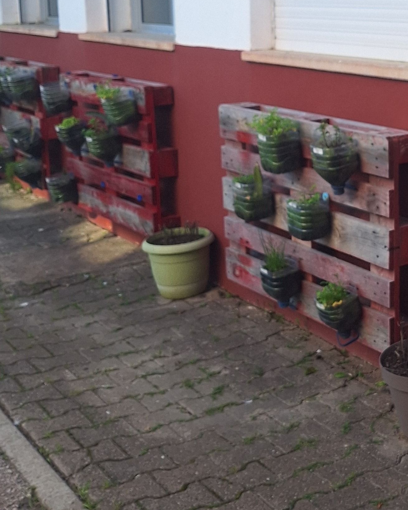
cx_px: 422
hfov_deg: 25.6
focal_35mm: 56
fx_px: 845
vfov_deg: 33.1
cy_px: 148
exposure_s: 1/393
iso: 40
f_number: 1.8
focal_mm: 5.54
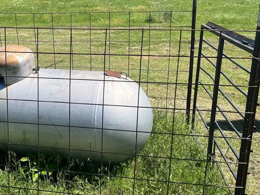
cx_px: 44
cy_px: 92
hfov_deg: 36.6
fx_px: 376
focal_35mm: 50
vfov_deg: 29.1
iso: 50
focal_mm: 5.7
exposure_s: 1/2994
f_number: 1.5
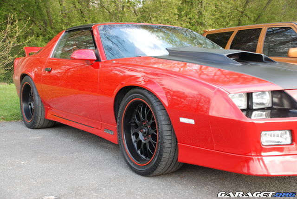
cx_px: 148
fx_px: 396
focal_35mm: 48
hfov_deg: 41.1
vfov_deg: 28.1
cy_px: 100
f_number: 4.2
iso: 100
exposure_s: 1/40
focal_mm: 32
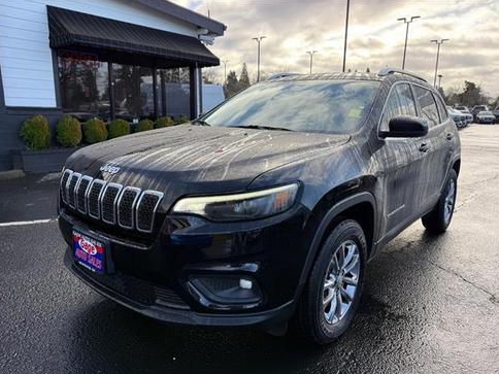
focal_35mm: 25
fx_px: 360
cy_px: 193
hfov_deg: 69.4
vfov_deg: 54.9
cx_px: 252
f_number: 1.78
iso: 80
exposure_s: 1/1122
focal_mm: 6.76
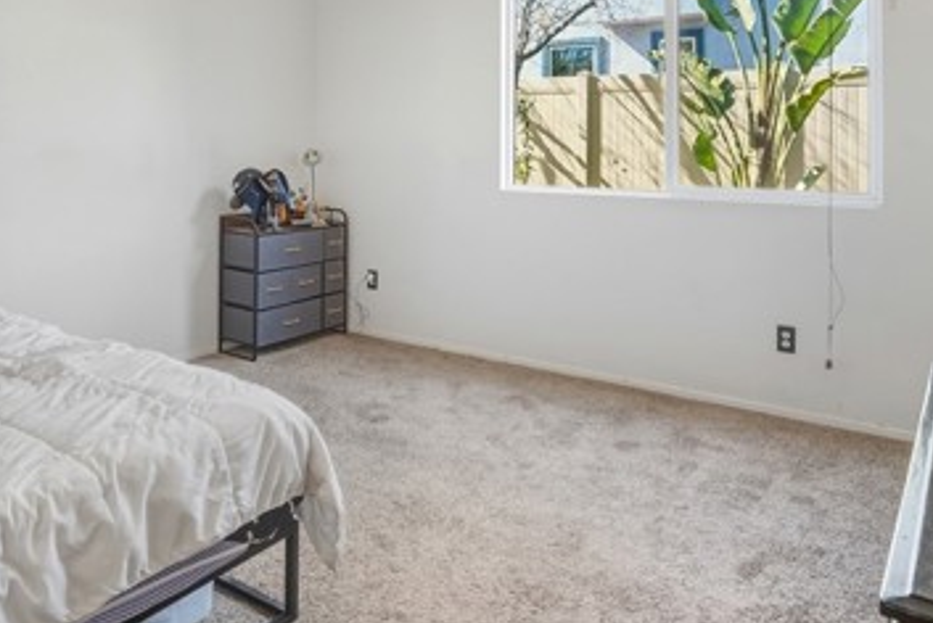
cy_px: 157
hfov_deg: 62.9
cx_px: 359
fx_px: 752
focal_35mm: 29
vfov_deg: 43.6
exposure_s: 1/100
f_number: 9
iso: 250
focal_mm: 16
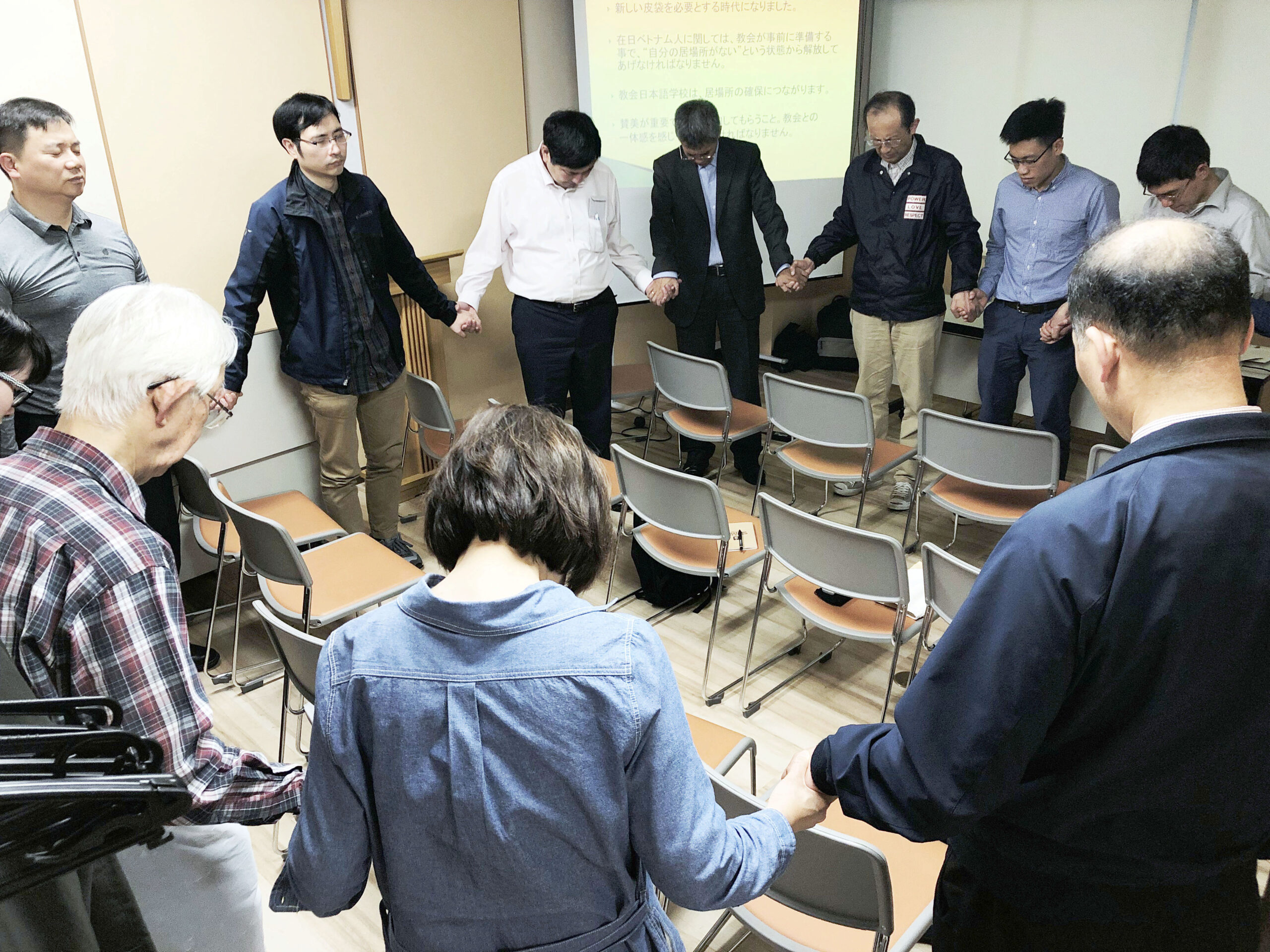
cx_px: 635
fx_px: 1027
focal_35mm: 28
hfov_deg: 63.4
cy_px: 476
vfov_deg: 49.7
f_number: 1.8
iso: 32
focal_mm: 3.99
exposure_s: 1/33
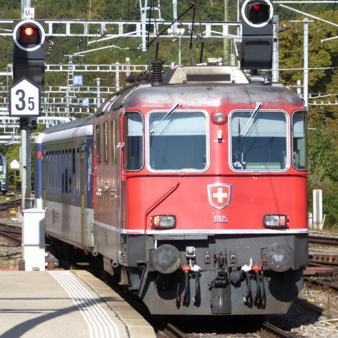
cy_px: 165
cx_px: 214
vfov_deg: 4.6
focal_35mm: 382
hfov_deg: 4.6
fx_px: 4220
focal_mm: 41.4
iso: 80
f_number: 5.6
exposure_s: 1/160
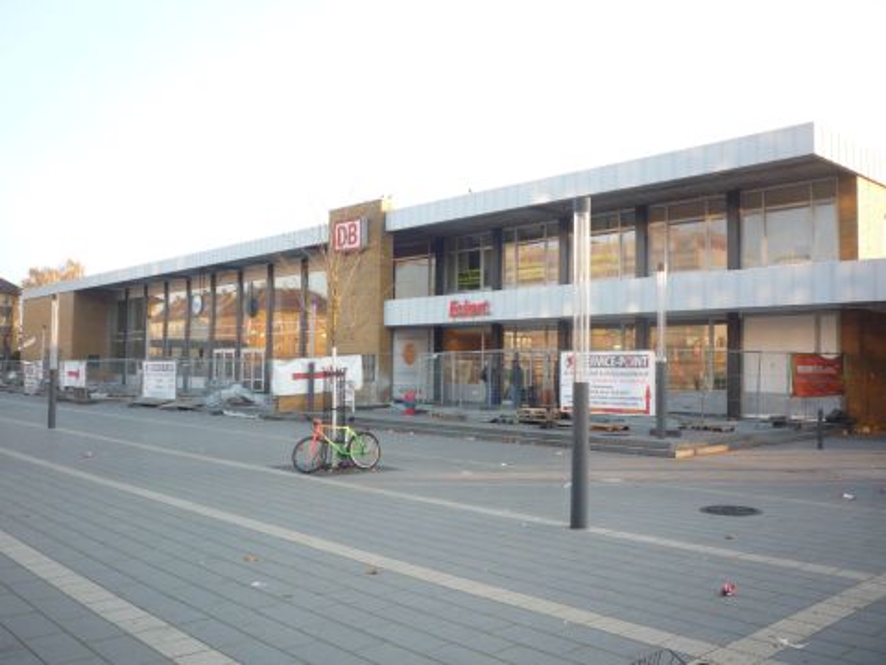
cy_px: 332
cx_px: 443
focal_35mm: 32
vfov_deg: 44.2
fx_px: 819
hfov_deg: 56.8
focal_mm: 5.2
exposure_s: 1/100
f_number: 3.3
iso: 100
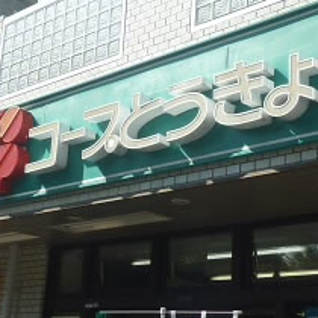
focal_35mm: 67
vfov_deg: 25.7
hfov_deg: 25.6
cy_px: 163
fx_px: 696
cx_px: 200
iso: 80
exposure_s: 1/500
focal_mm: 4.4
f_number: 4
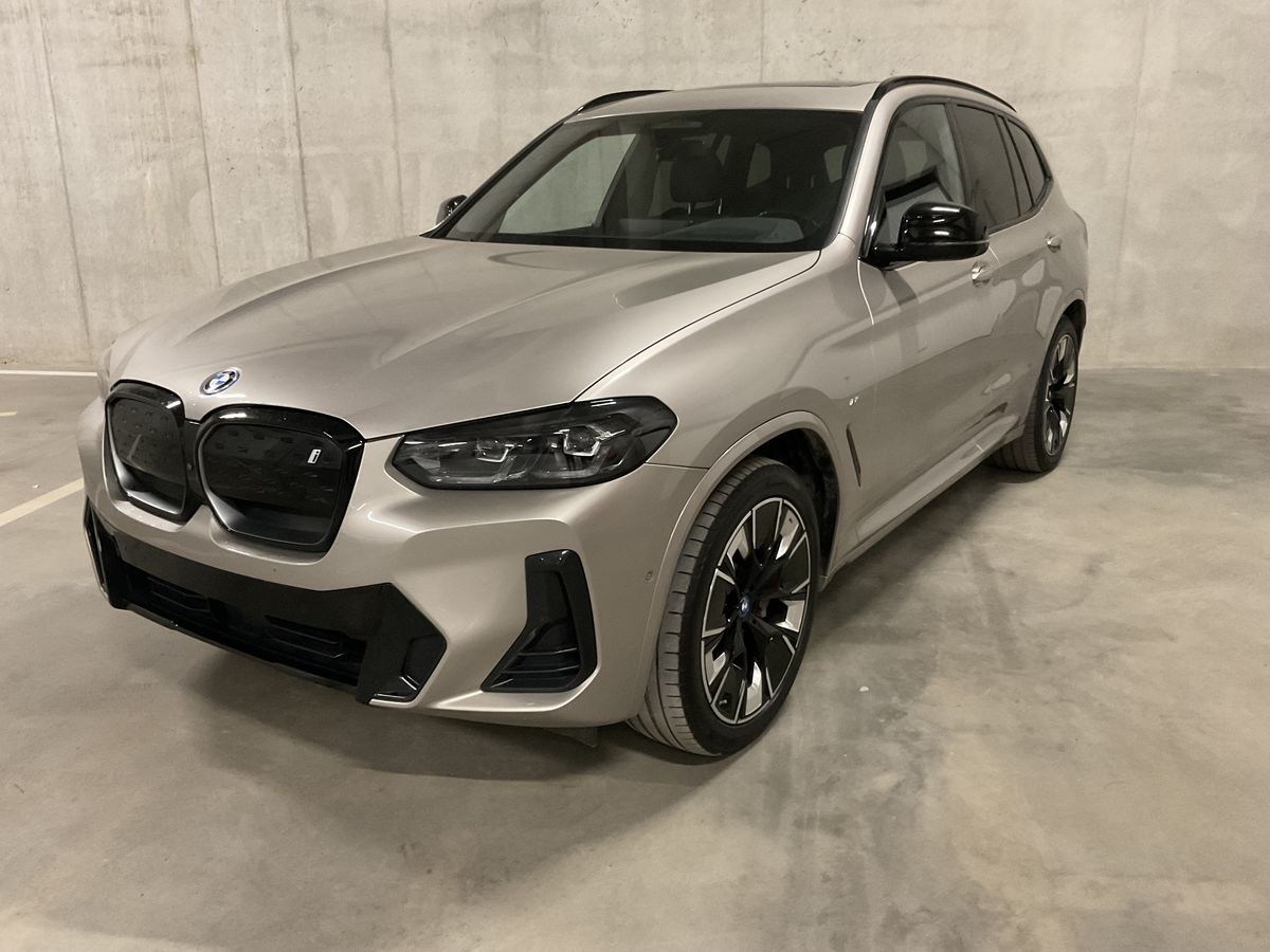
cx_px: 635
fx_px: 1064
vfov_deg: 48.2
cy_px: 476
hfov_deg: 61.7
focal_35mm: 29
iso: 320
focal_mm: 3
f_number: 1.8
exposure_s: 1/33
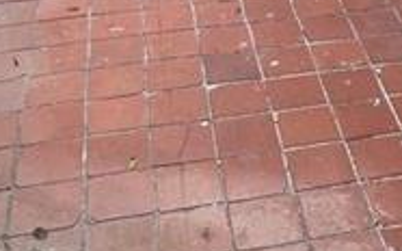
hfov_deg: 22.7
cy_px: -335
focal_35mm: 89
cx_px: 370
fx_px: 974
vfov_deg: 12.0
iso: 32
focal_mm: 5.1
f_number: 1.6
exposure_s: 1/1175
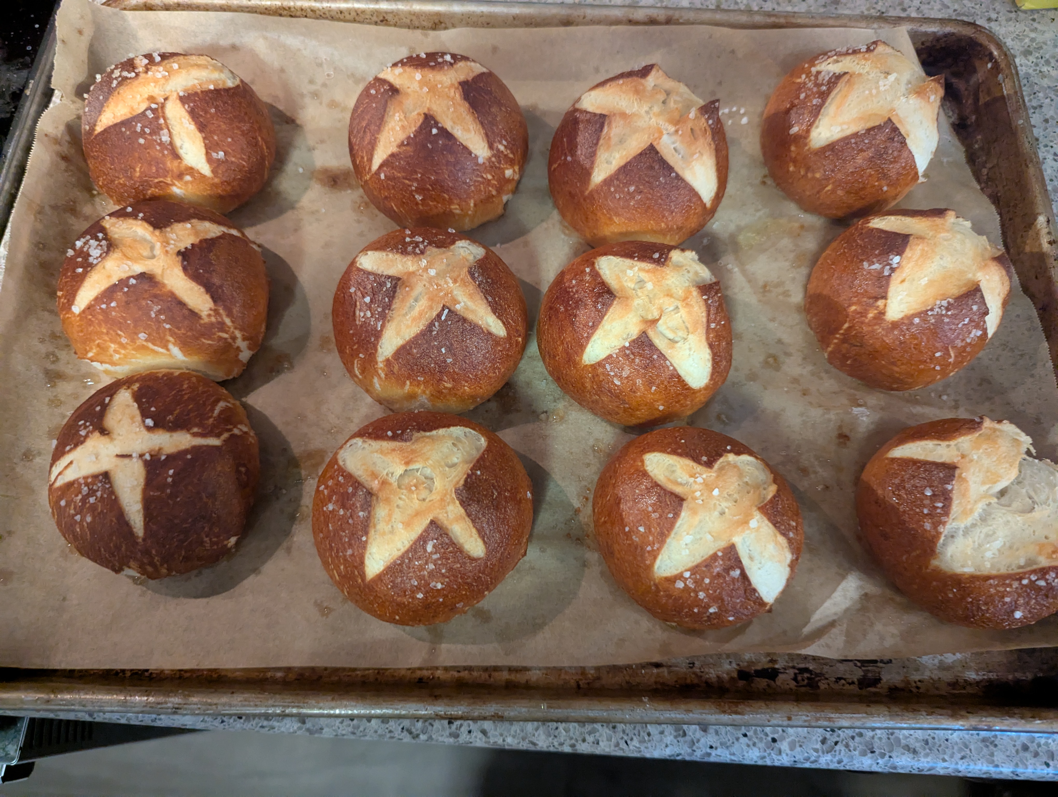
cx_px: 529
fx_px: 735
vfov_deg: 56.9
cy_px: 398
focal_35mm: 24
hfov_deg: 71.5
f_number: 1.85
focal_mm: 6.81
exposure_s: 1/60
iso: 2832
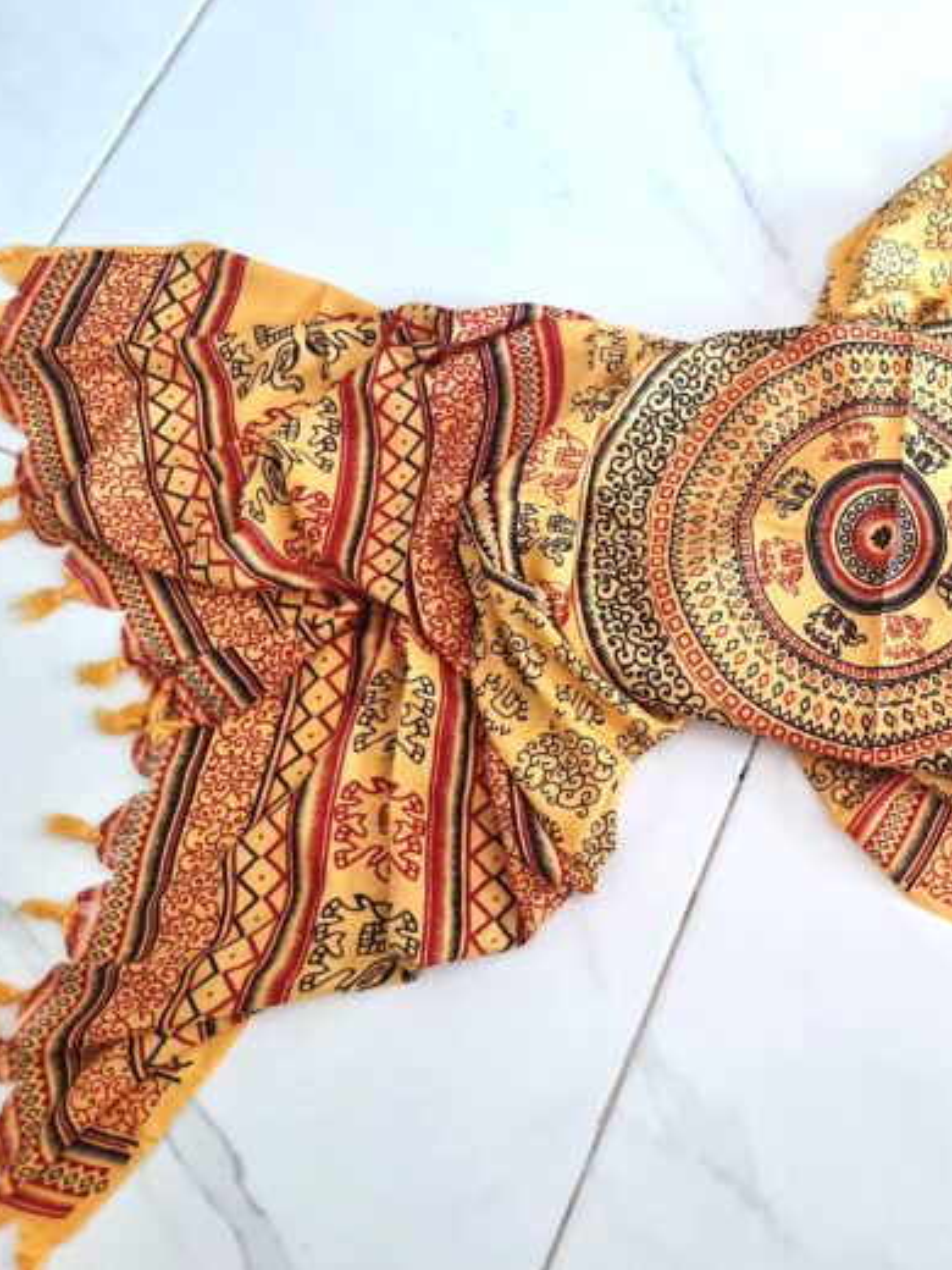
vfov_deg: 52.6
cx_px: 798
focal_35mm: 35
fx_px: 1283
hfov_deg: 38.7
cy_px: 634
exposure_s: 1/40
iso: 200
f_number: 1.8
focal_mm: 5.4
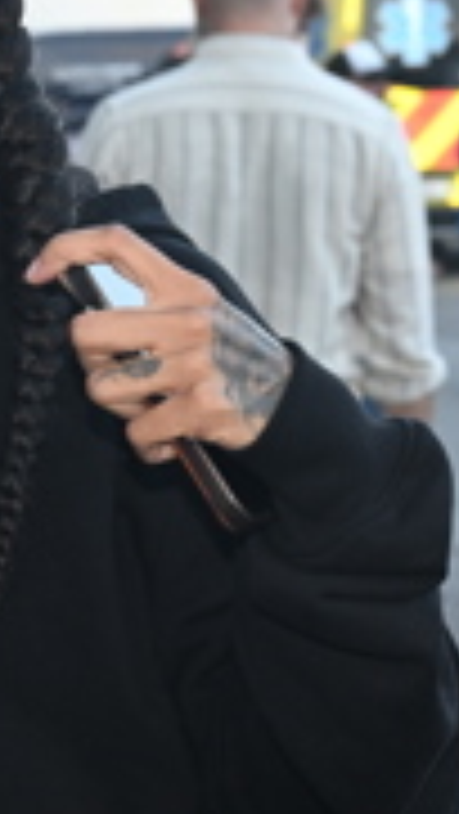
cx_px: -18
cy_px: 621
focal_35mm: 196
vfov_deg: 11.0
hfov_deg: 6.2
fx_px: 4235
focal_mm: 49
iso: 640
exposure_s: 1/250
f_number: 5.6
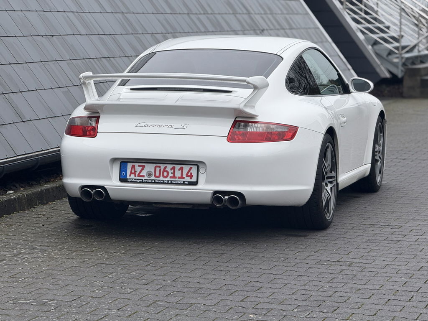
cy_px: 160
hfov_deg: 16.4
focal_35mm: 120
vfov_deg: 12.3
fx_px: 1484
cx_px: 214
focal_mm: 15.66
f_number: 2.8
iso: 50
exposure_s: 1/274
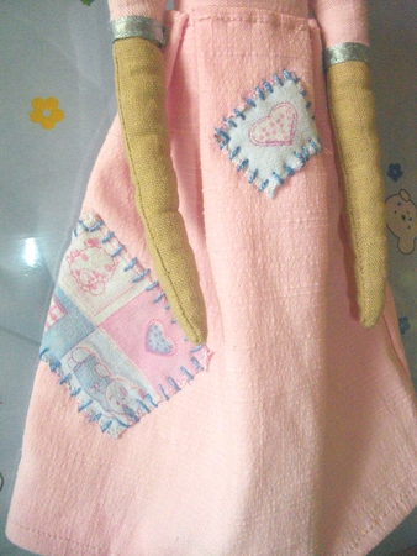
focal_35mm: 32
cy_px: 278
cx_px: 208
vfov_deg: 56.8
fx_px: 513
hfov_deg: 44.2
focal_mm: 5.7
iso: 400
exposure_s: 1/50
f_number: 2.9
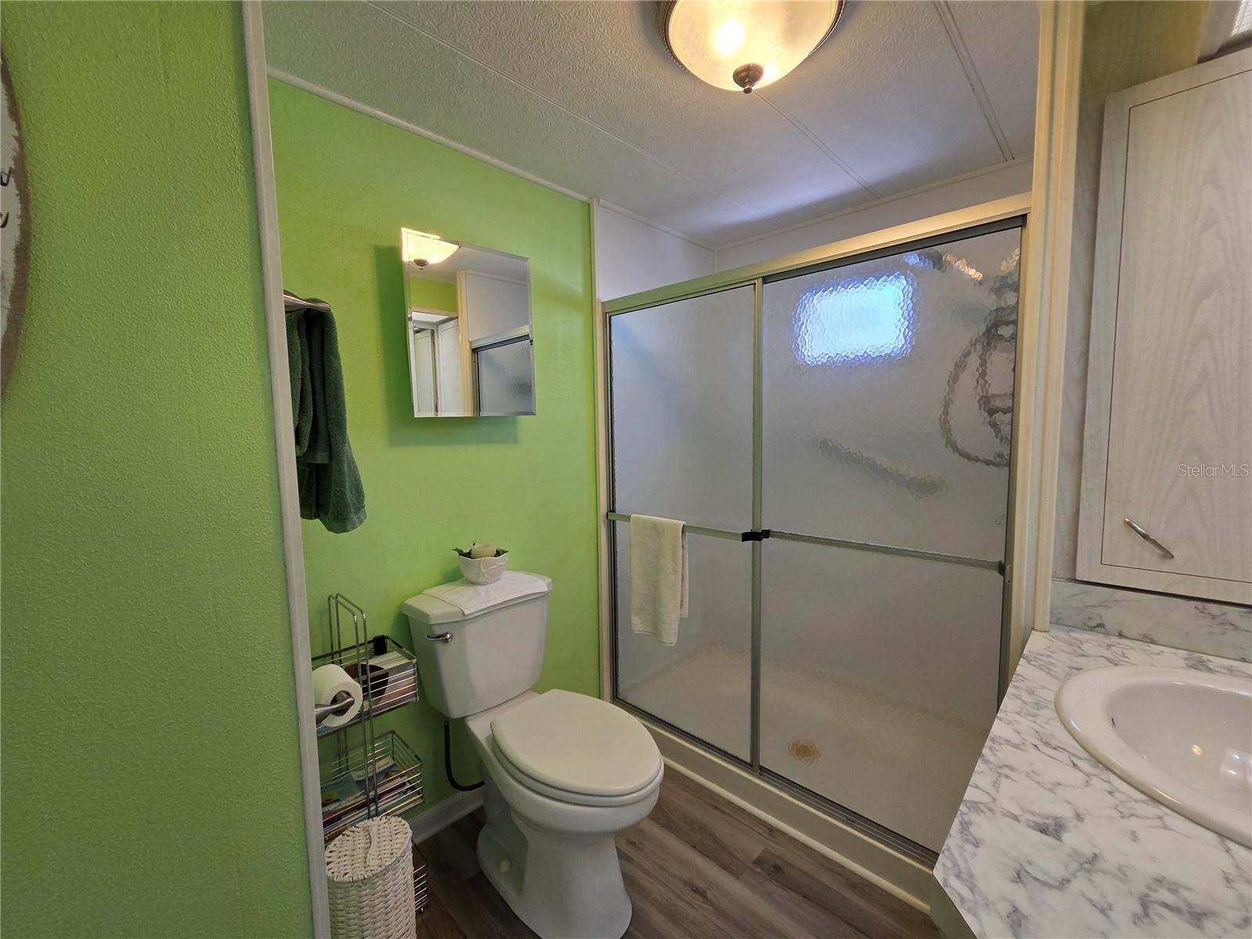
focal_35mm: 13
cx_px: 626
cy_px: 470
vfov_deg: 89.9
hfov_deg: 106.2
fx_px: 470
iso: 100
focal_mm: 2.2
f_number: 2.2
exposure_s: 1/120
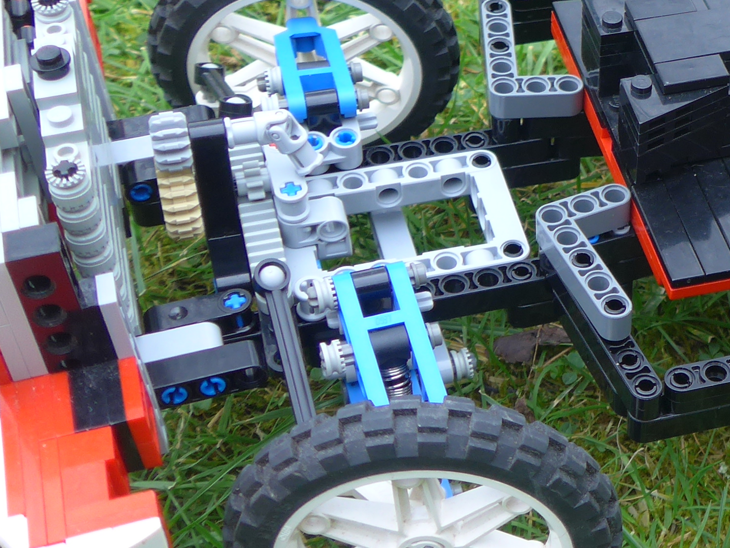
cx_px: 827
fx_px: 1645
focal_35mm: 78
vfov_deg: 18.9
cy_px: 239
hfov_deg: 23.3
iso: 100
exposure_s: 1/60
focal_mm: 6
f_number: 2
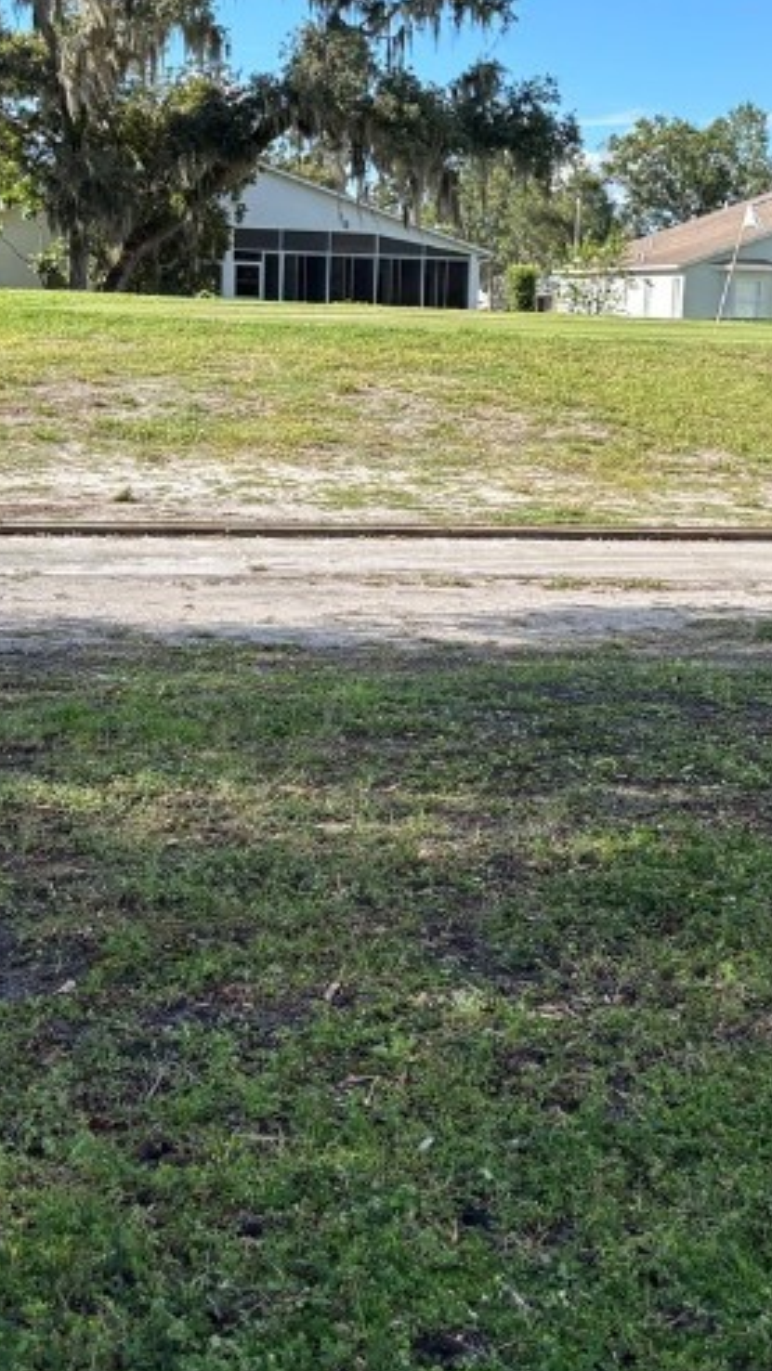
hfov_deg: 20.4
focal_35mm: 59
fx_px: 2146
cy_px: 549
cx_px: 357
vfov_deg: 35.3
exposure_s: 1/1068
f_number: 1.6
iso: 50
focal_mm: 5.96
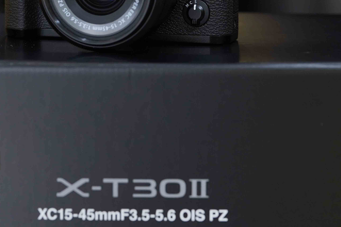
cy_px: -11
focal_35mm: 164
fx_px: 1553
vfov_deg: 8.3
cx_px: 104
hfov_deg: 12.5
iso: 800
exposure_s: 1/200
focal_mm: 70
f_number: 4.5
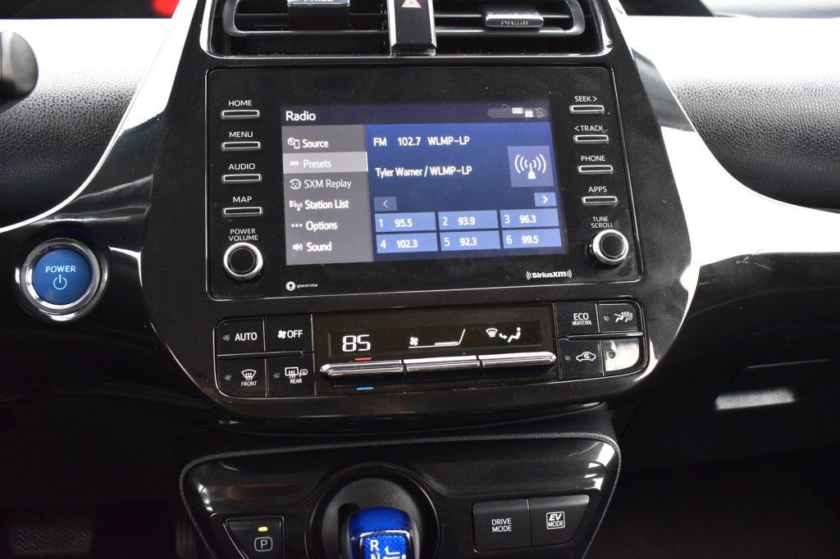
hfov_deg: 55.1
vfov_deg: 38.3
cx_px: 420
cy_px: 280
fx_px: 805
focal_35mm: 34
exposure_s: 1/15
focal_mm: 23
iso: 1250
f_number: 6.3
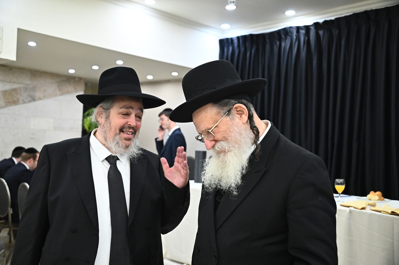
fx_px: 443
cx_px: 200
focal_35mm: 40
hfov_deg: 48.5
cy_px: 132
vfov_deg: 33.4
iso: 3200
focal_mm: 40
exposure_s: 1/200
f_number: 4.5
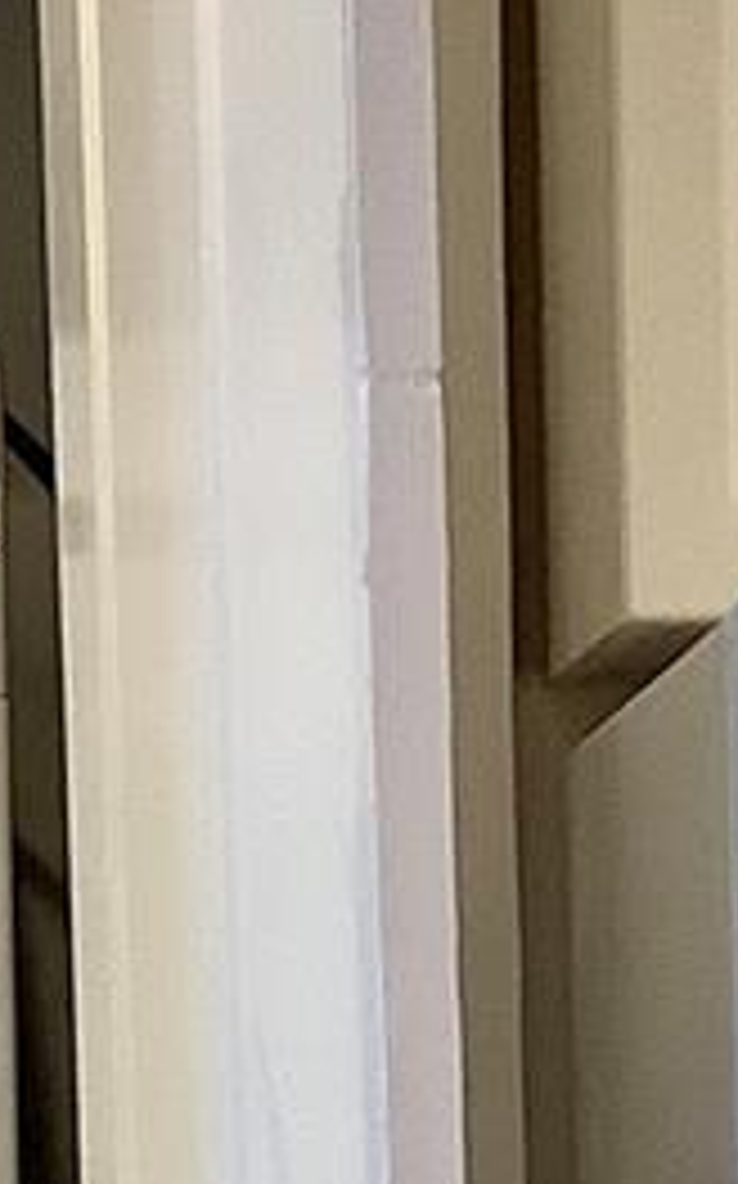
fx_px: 6189
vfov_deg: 10.6
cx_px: 81
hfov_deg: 6.8
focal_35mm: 192
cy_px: 1684
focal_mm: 3.3
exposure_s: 1/60
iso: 200
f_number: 2.4
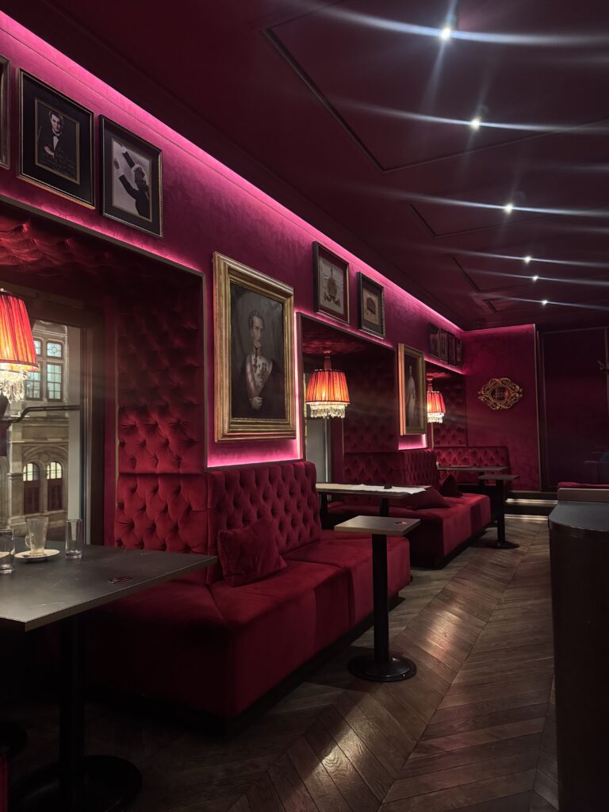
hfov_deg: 56.8
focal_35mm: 24
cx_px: 304
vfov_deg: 71.6
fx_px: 563
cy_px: 406
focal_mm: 6.76
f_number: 1.78
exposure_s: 1/35
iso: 1000
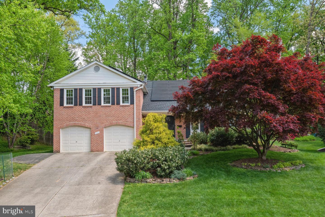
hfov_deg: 60.3
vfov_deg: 42.3
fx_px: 280
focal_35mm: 31
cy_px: 108
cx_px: 162
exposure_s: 1/80
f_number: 8
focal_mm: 31
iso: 400
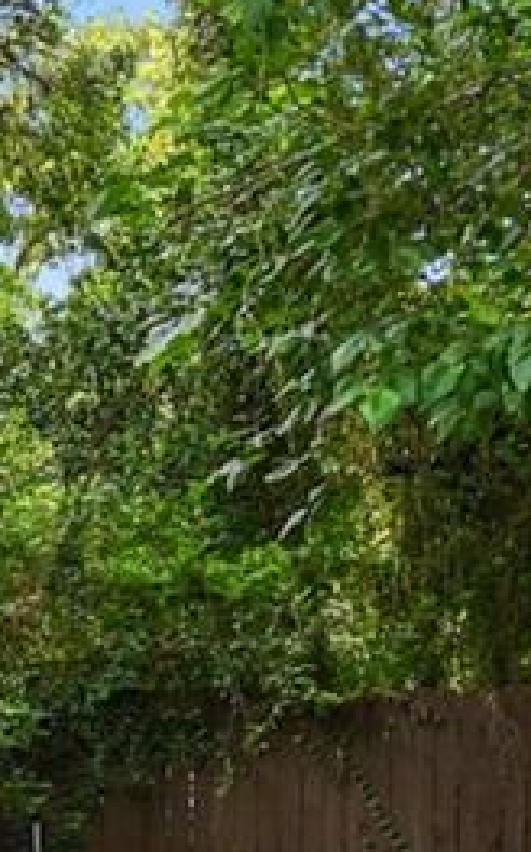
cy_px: 800
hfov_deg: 14.0
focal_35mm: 93
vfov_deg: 21.7
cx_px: 207
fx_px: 2157
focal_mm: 10
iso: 100
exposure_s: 1/80
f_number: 7.1
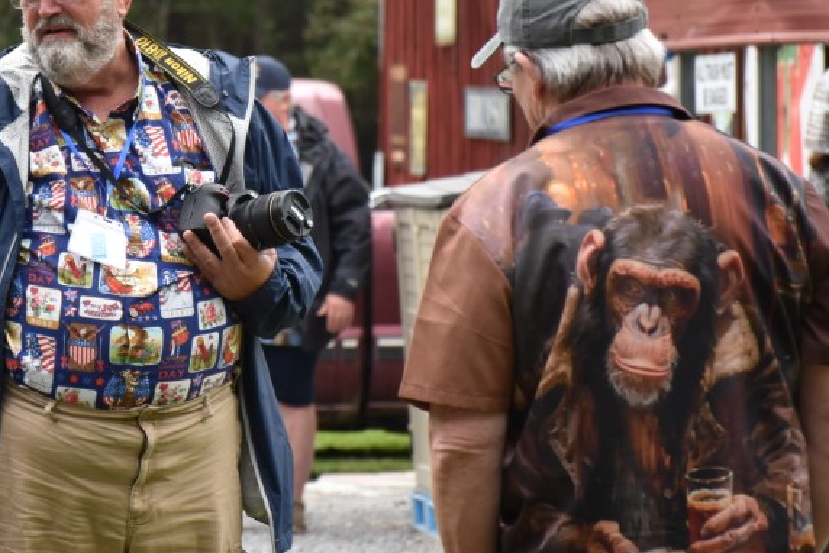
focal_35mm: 317
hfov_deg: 6.5
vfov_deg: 4.3
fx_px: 7303
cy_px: 69
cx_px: 181
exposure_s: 1/250
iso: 400
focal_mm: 105
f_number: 5.6
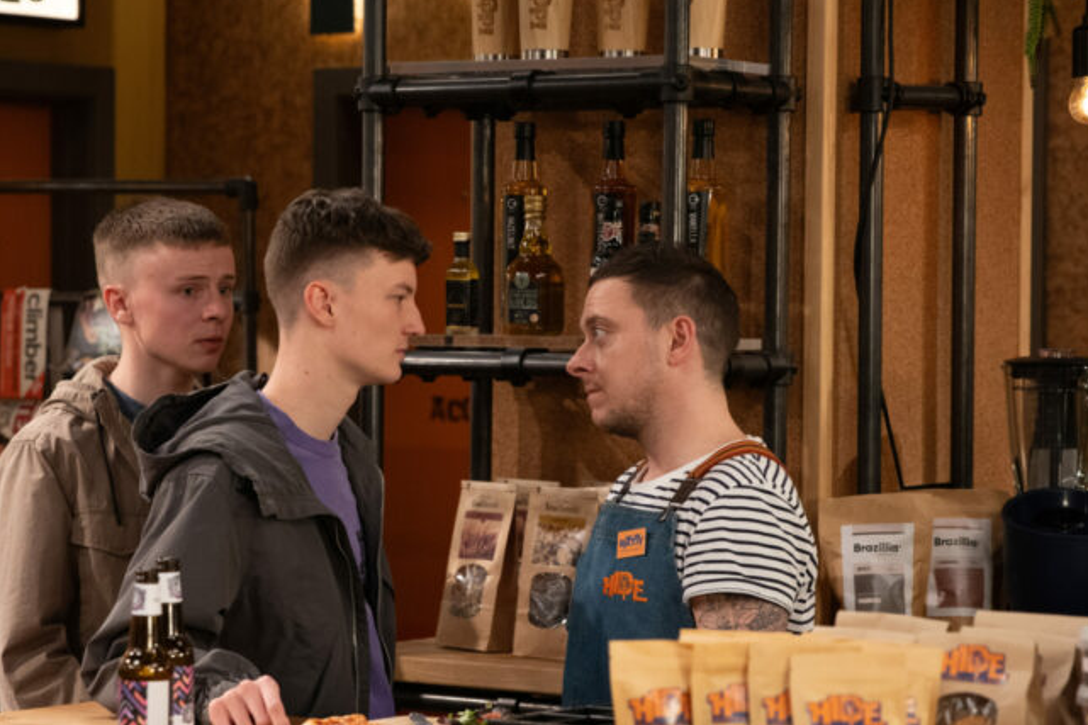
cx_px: 487
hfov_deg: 15.6
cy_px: 430
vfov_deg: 10.5
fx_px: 3958
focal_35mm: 131
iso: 2500
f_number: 2.8
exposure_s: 1/100
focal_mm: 70
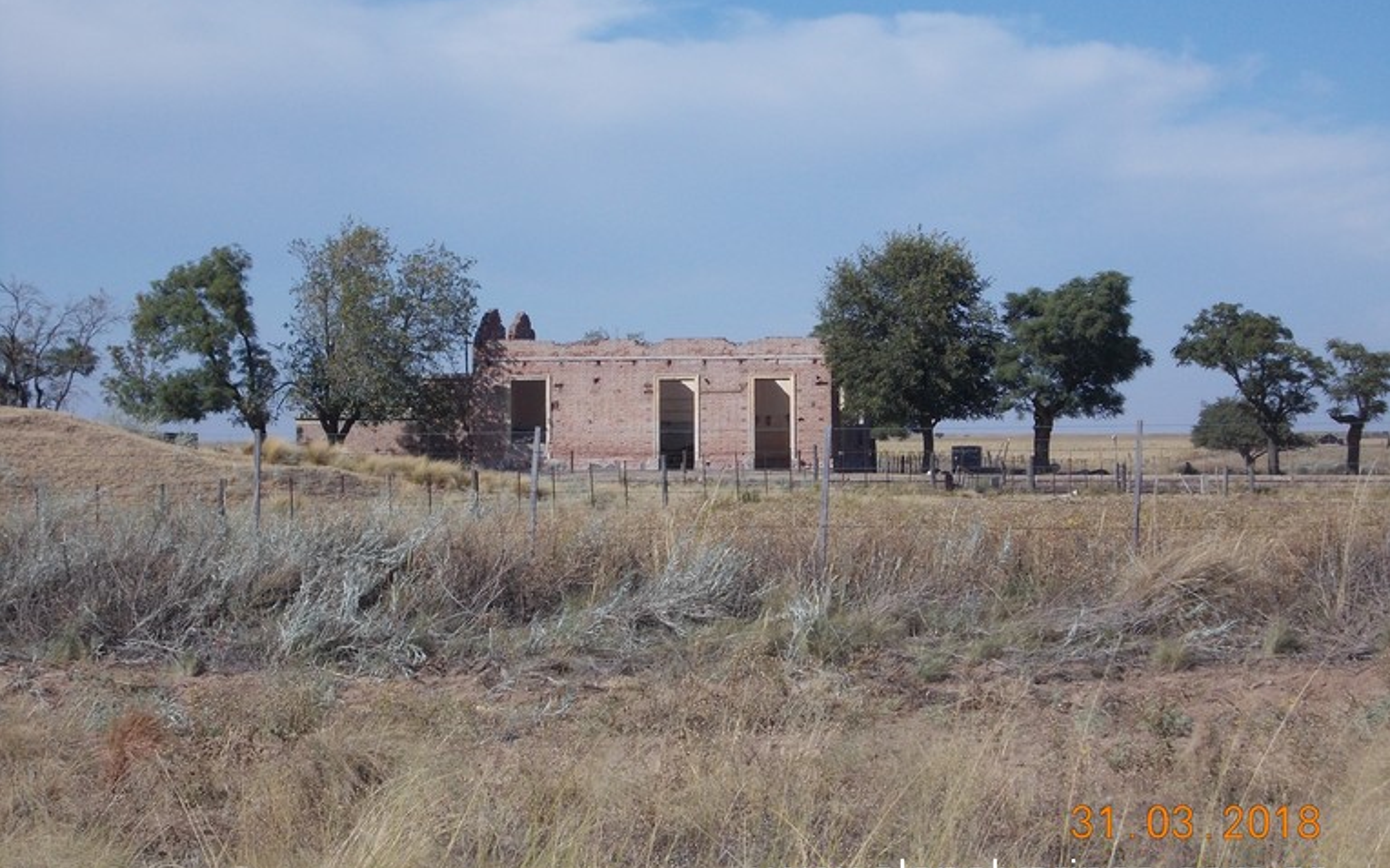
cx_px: 695
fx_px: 3863
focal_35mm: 102
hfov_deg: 20.4
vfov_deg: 12.8
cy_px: 424
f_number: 10.6
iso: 80
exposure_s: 1/160
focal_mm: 13.6
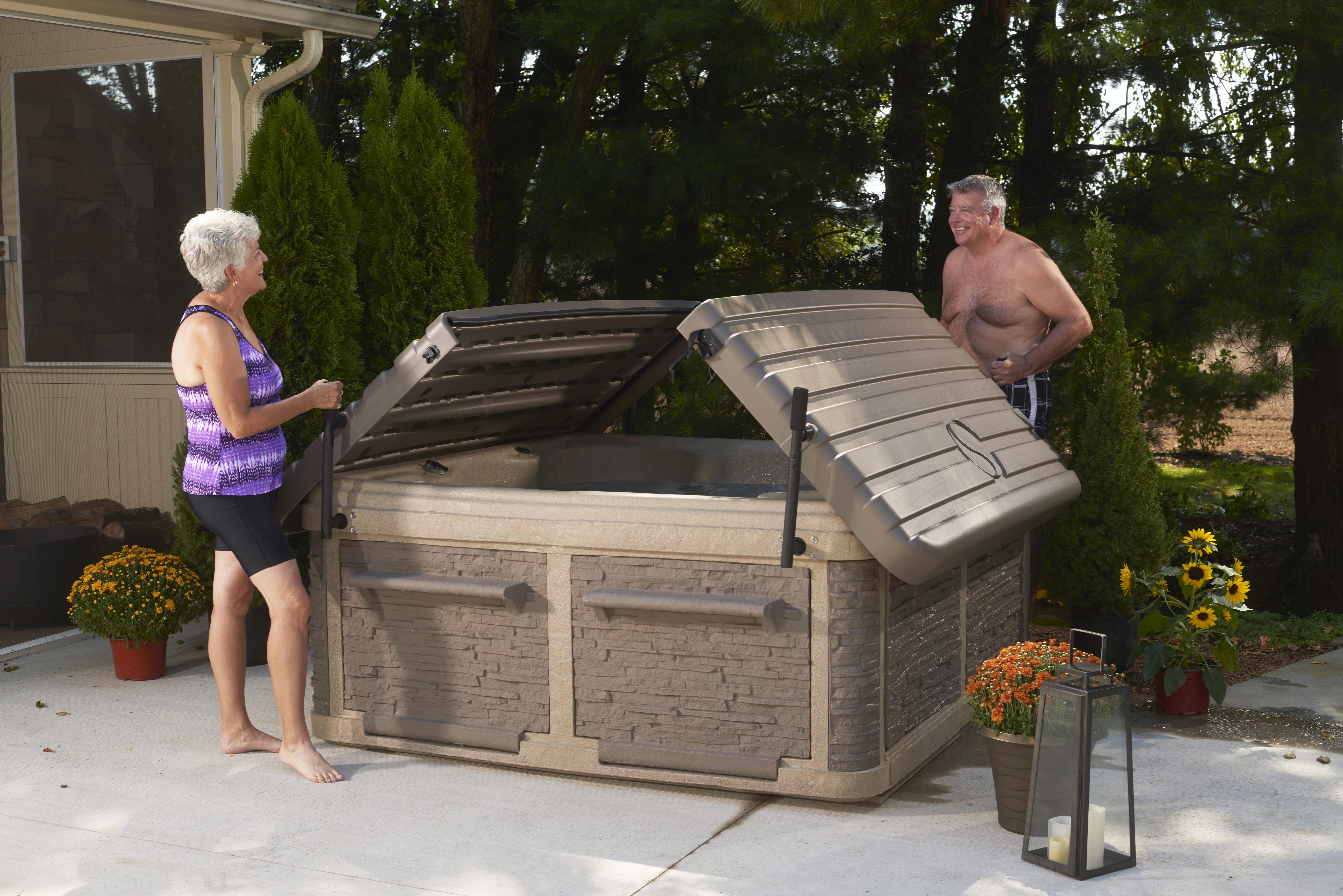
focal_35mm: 50
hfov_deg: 39.6
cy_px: 448
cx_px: 672
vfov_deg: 27.0
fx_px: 1866
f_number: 9
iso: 50
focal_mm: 50
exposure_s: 1/50
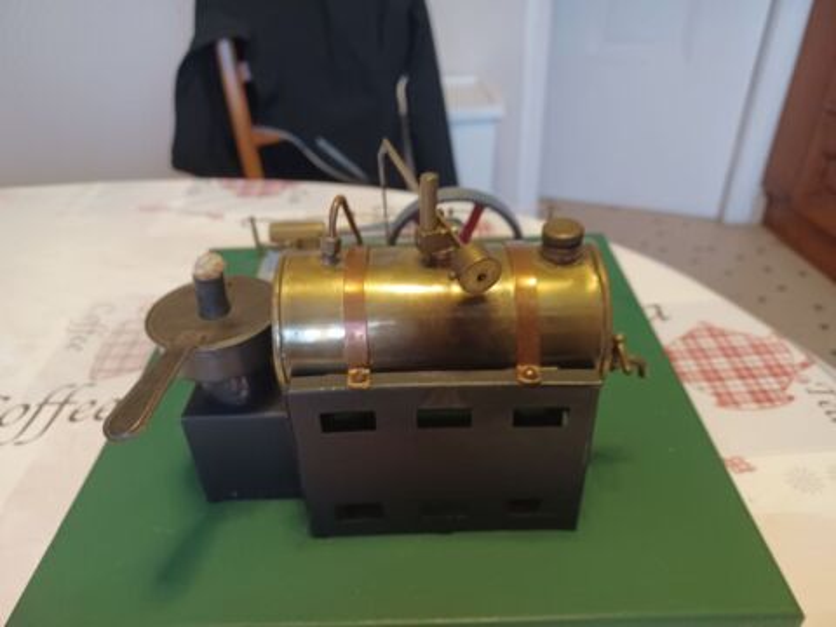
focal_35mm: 25
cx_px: 418
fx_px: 604
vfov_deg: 54.9
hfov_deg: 69.4
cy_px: 314
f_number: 1.8
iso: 800
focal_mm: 4.6
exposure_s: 1/20
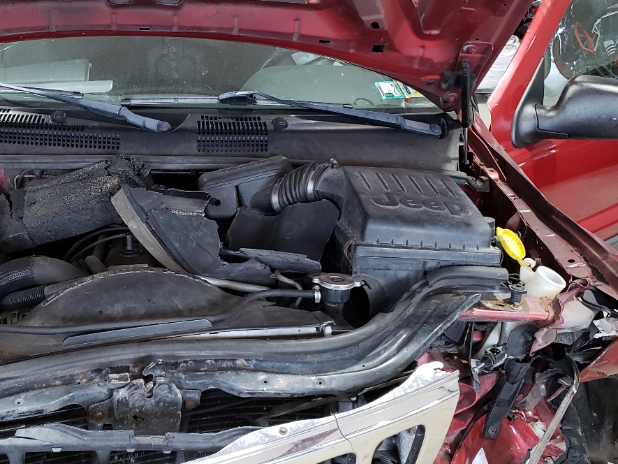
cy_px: 278
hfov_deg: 39.9
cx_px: 200
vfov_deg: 30.8
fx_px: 839
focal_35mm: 47
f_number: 1.5
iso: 61
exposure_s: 1/60.2
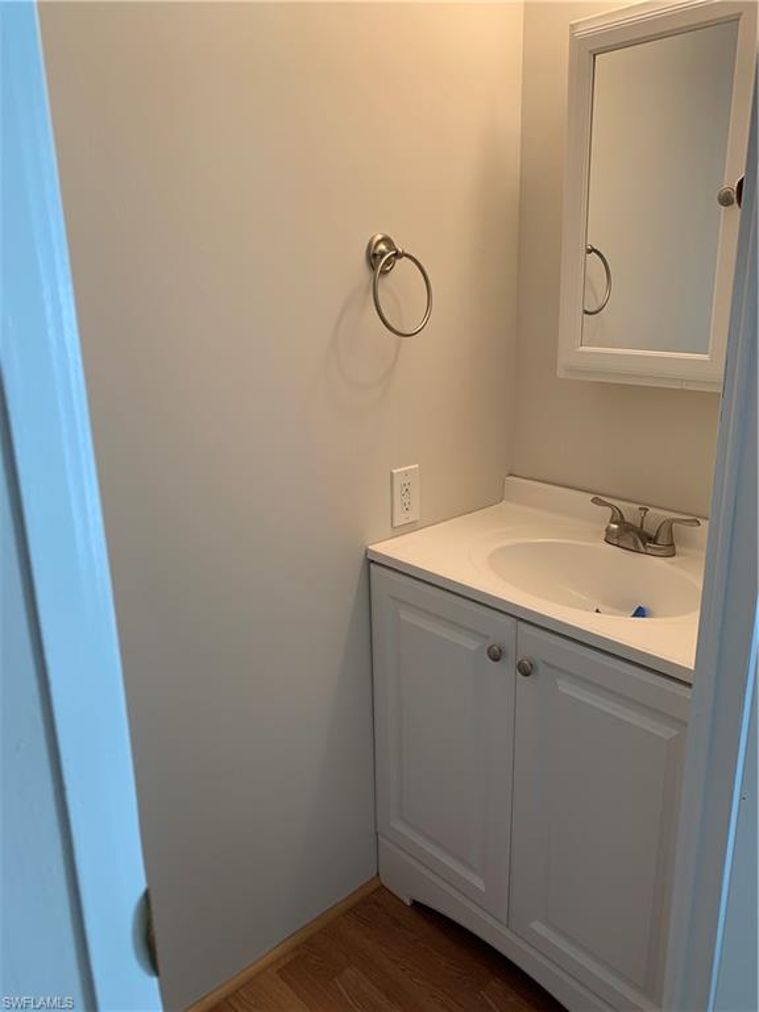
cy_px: 506
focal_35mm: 26
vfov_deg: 67.3
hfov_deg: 53.1
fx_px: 760
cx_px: 380
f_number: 1.8
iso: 50
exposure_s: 1/60
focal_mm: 4.25
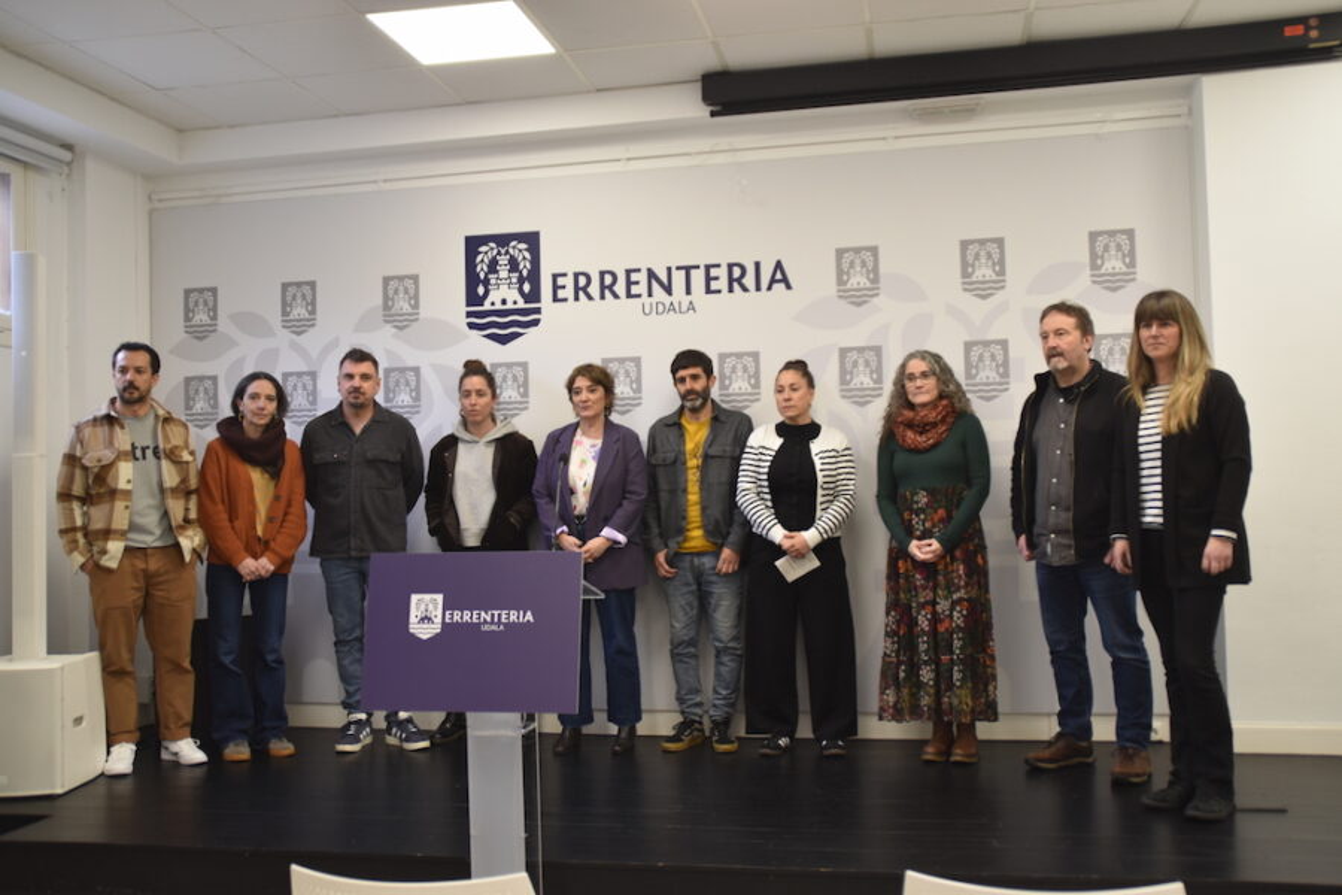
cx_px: 671
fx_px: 1230
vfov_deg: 40.0
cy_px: 448
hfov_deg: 57.2
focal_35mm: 33
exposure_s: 1/60
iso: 400
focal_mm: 22
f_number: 4
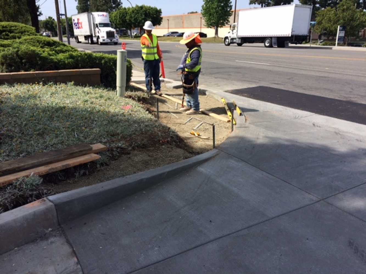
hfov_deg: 61.7
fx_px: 307
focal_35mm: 29
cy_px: 137
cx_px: 183
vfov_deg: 48.2
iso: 32
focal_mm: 4.15
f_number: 2.2
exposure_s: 1/1580
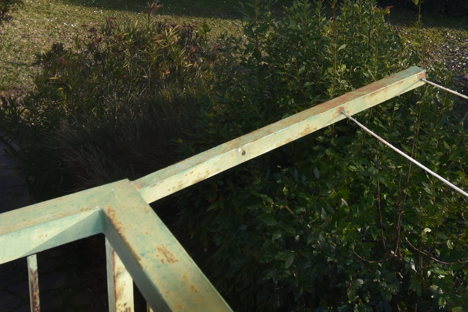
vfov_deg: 26.0
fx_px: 624
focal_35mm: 48
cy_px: -30
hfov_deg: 40.8
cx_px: 291
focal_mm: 10
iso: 100
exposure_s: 1/160
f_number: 6.3
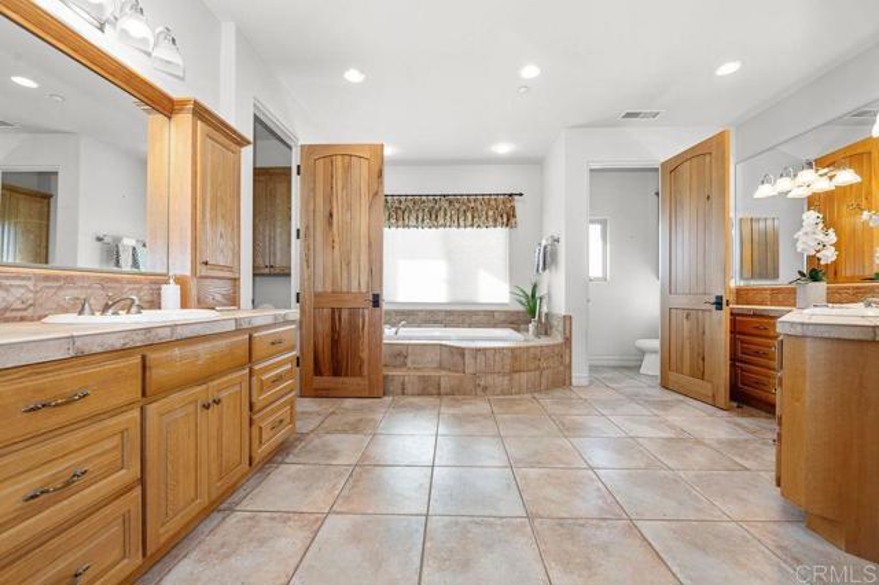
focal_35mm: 14
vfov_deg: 81.1
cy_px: 292
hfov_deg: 104.3
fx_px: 342
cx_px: 440
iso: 100
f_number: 7.1
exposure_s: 1/8
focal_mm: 14
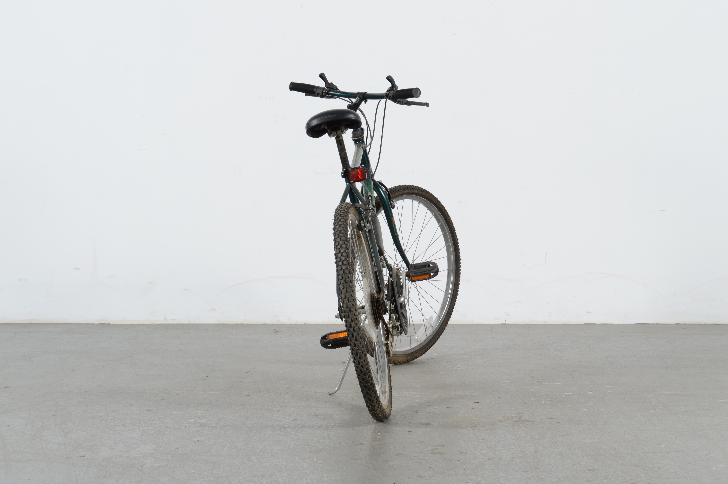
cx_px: 364
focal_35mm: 75
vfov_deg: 18.1
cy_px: 242
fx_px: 1515
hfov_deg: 27.0
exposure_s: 1/125
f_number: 14
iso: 100
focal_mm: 50
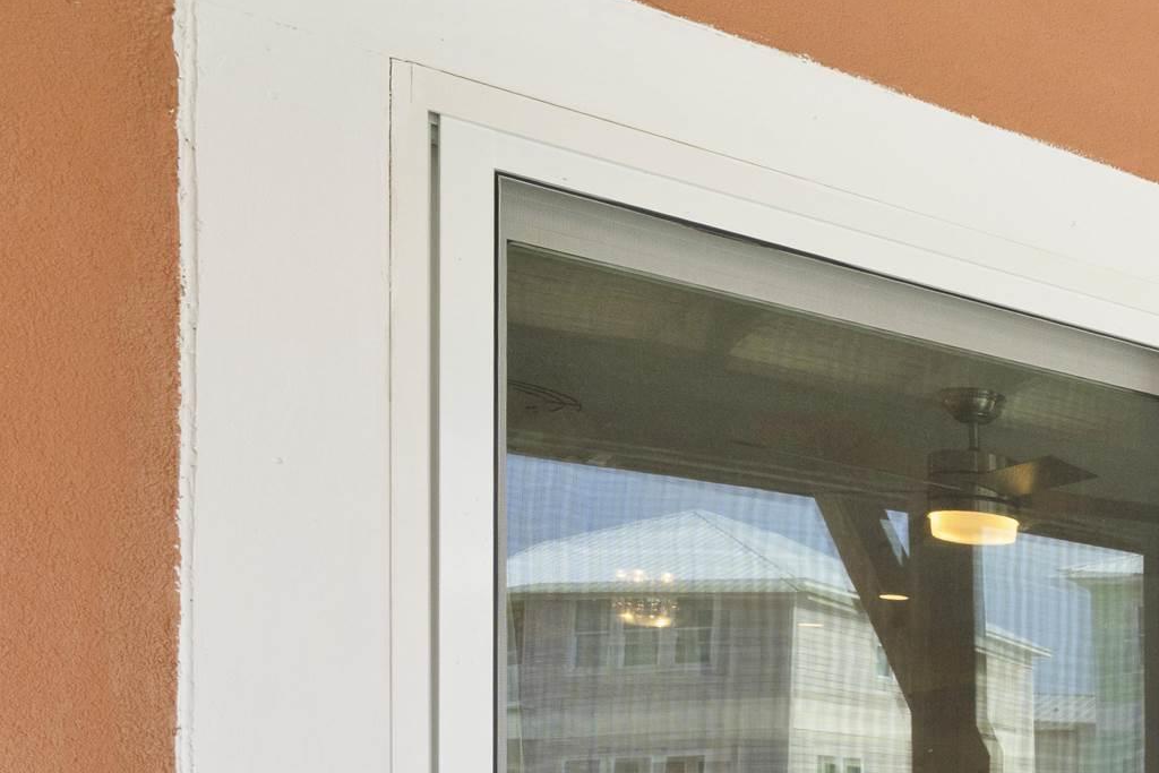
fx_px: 1401
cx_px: 1594
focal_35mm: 44
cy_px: 827
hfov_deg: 31.4
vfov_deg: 28.4
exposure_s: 1/100
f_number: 11
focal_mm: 14.5
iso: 400
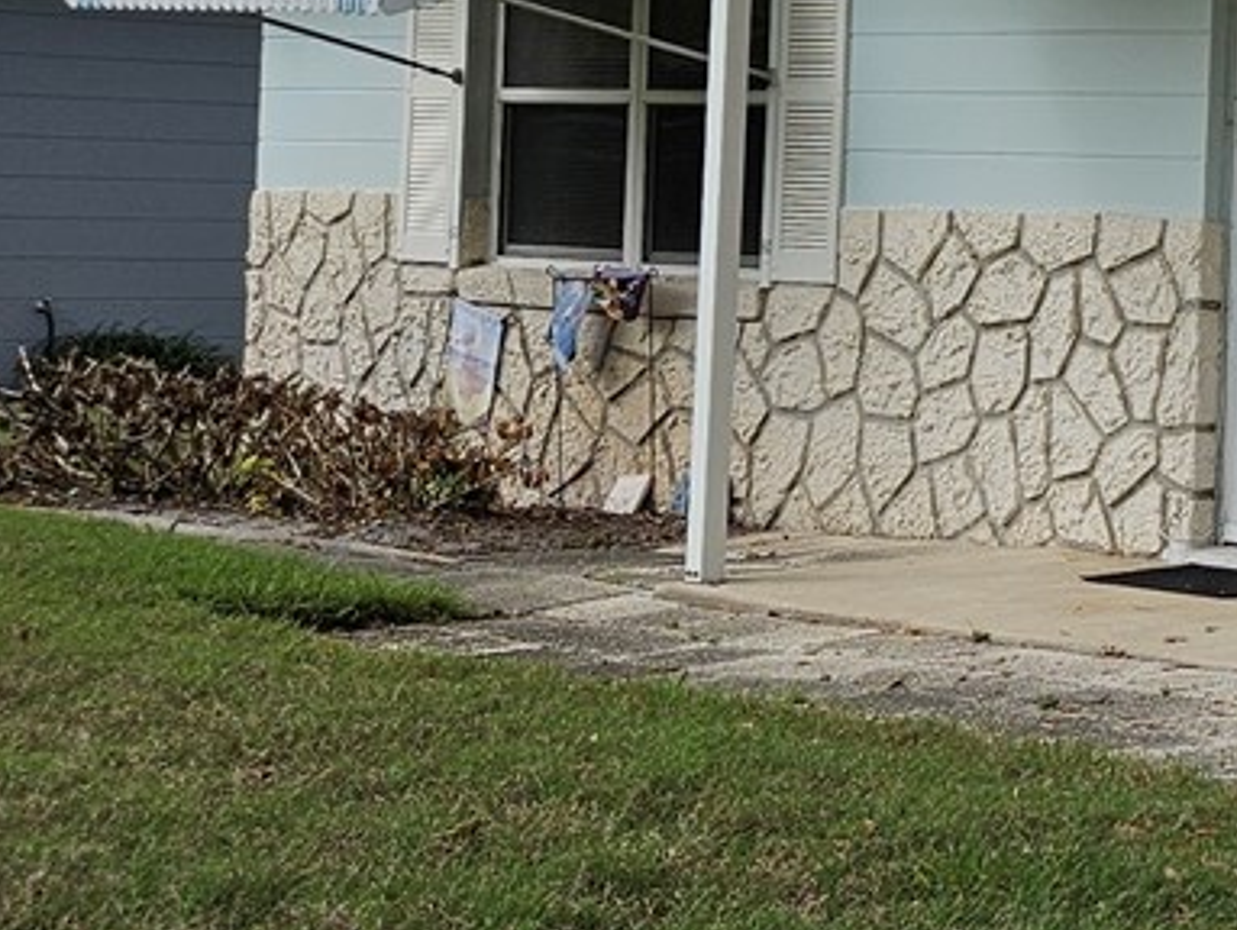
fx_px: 3434
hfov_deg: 16.4
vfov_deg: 15.3
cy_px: 123
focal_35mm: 96
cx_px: 2351
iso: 25
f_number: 1.8
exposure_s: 1/2252
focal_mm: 5.4
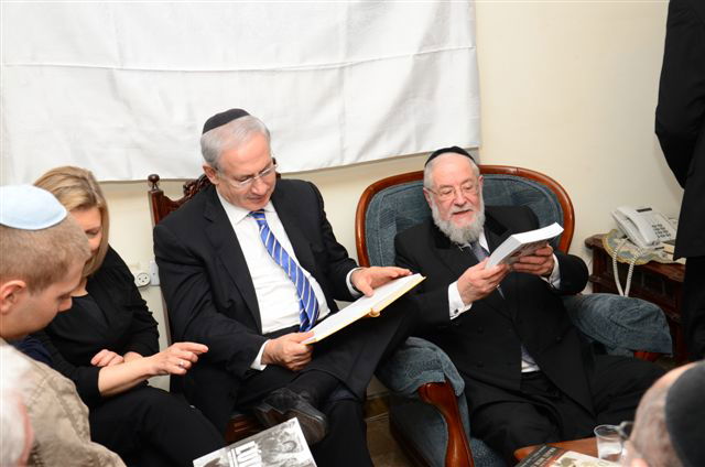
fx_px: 997
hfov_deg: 39.0
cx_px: 352
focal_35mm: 51
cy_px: 234
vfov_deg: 26.4
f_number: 5.6
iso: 800
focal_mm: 34
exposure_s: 1/80
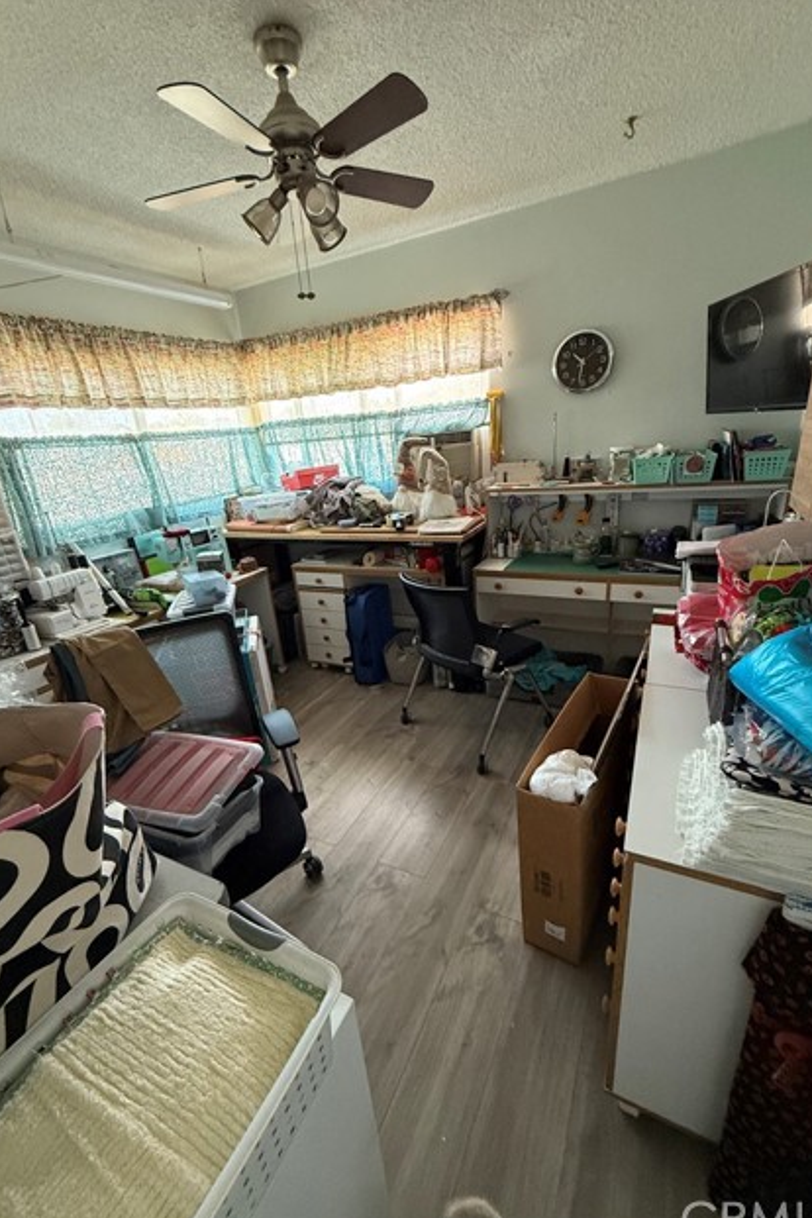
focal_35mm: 15
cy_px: 620
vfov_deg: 100.4
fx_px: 507
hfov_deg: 77.3
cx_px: 400
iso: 500
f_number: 2.2
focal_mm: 2.22
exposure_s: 1/60
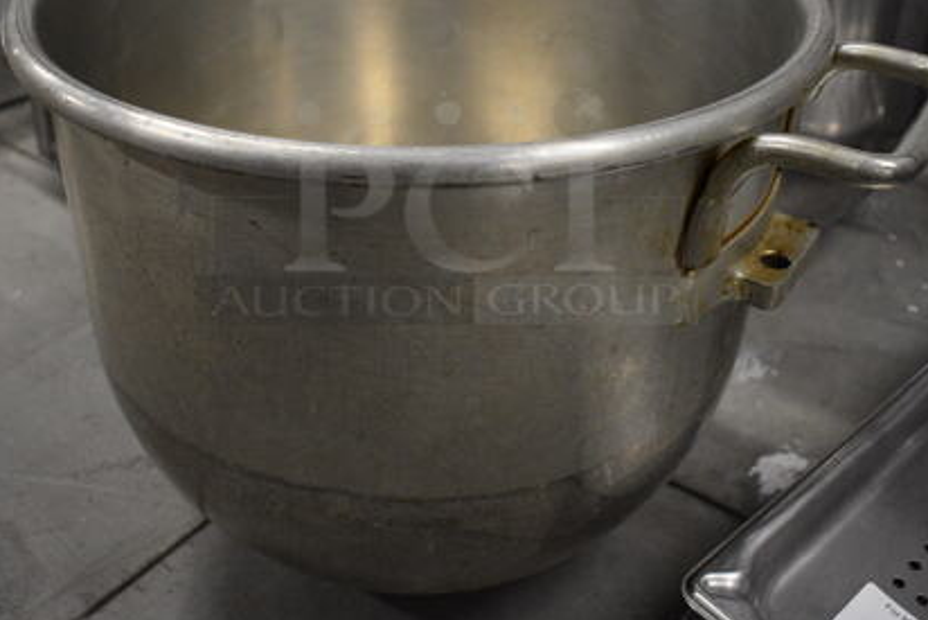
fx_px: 1031
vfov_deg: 33.1
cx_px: 448
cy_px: 205
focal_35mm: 40
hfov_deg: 48.4
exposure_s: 1/125
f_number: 3.5
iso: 2000
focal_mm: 18
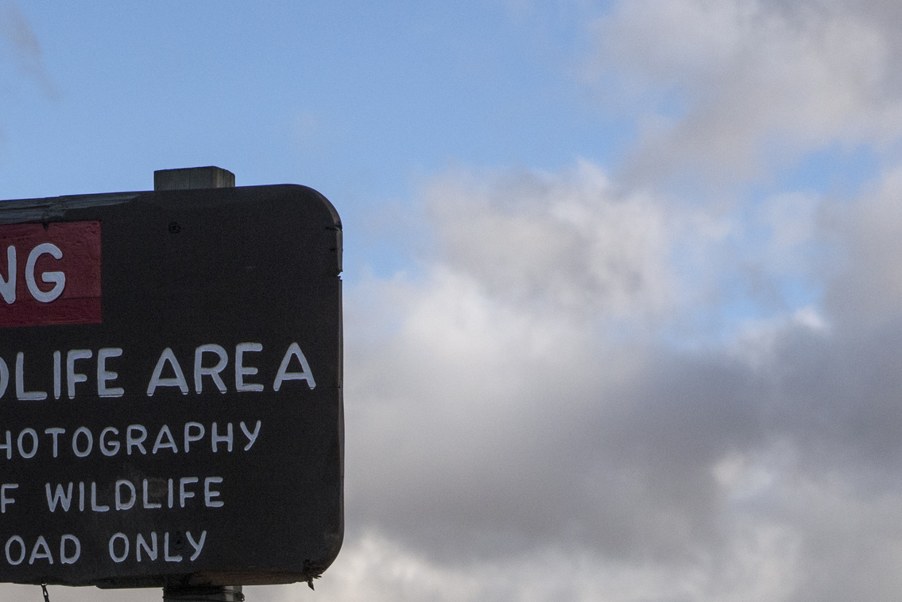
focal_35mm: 227
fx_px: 5688
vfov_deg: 6.0
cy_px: 885
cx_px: 185
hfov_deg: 9.0
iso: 320
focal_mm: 70
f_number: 8
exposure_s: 1/1600
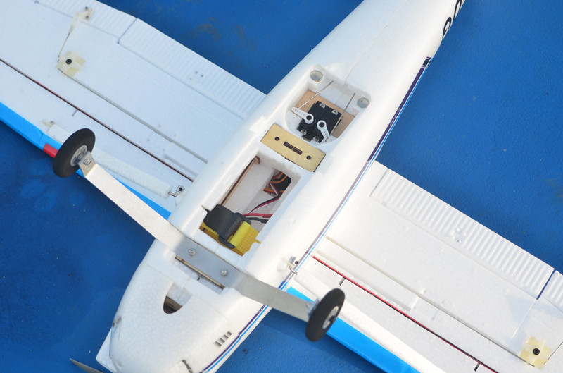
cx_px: 282
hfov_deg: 24.3
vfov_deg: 16.2
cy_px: 186
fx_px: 1310
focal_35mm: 84
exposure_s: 1/125
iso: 100
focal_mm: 56
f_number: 5
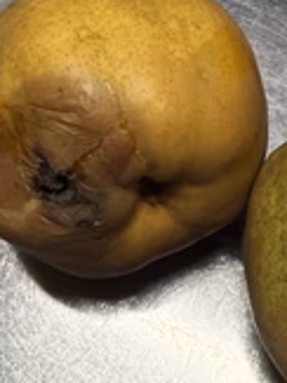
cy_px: 223
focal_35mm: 59
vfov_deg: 32.7
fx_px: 653
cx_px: 245
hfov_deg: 24.2
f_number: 2.2
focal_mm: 2.22
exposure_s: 1/120
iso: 200
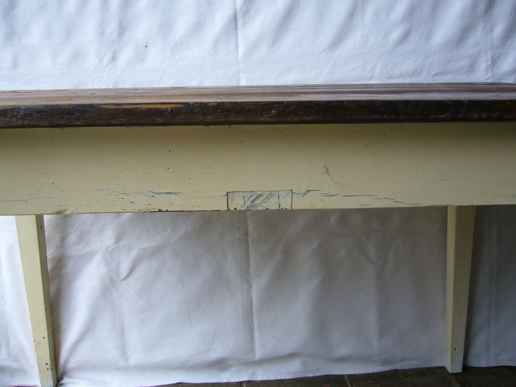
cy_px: 194
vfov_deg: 40.7
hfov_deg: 52.6
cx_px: 258
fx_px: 522
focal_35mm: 35
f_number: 2.8
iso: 100
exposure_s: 1/20
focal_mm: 5.8
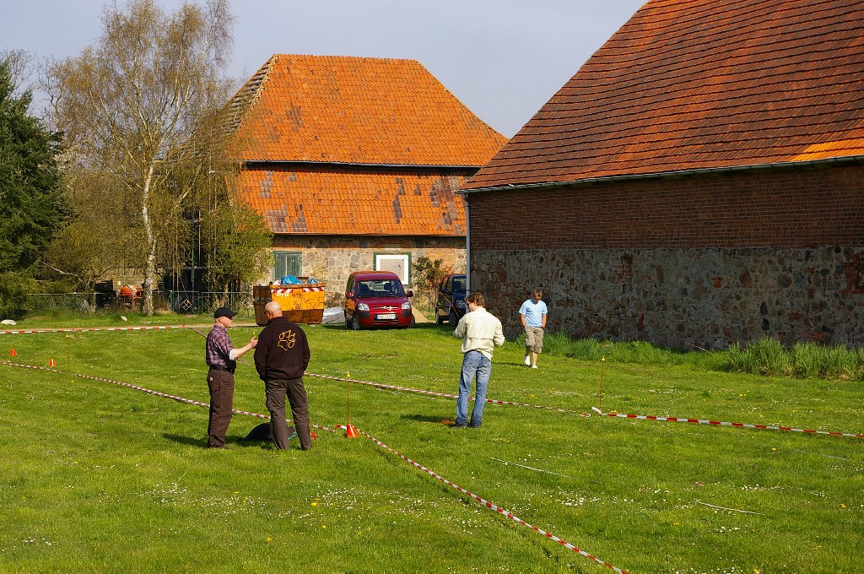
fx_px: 1977
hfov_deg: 24.6
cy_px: 287
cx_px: 432
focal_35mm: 82
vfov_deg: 16.5
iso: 200
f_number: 8
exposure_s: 1/350
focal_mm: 55
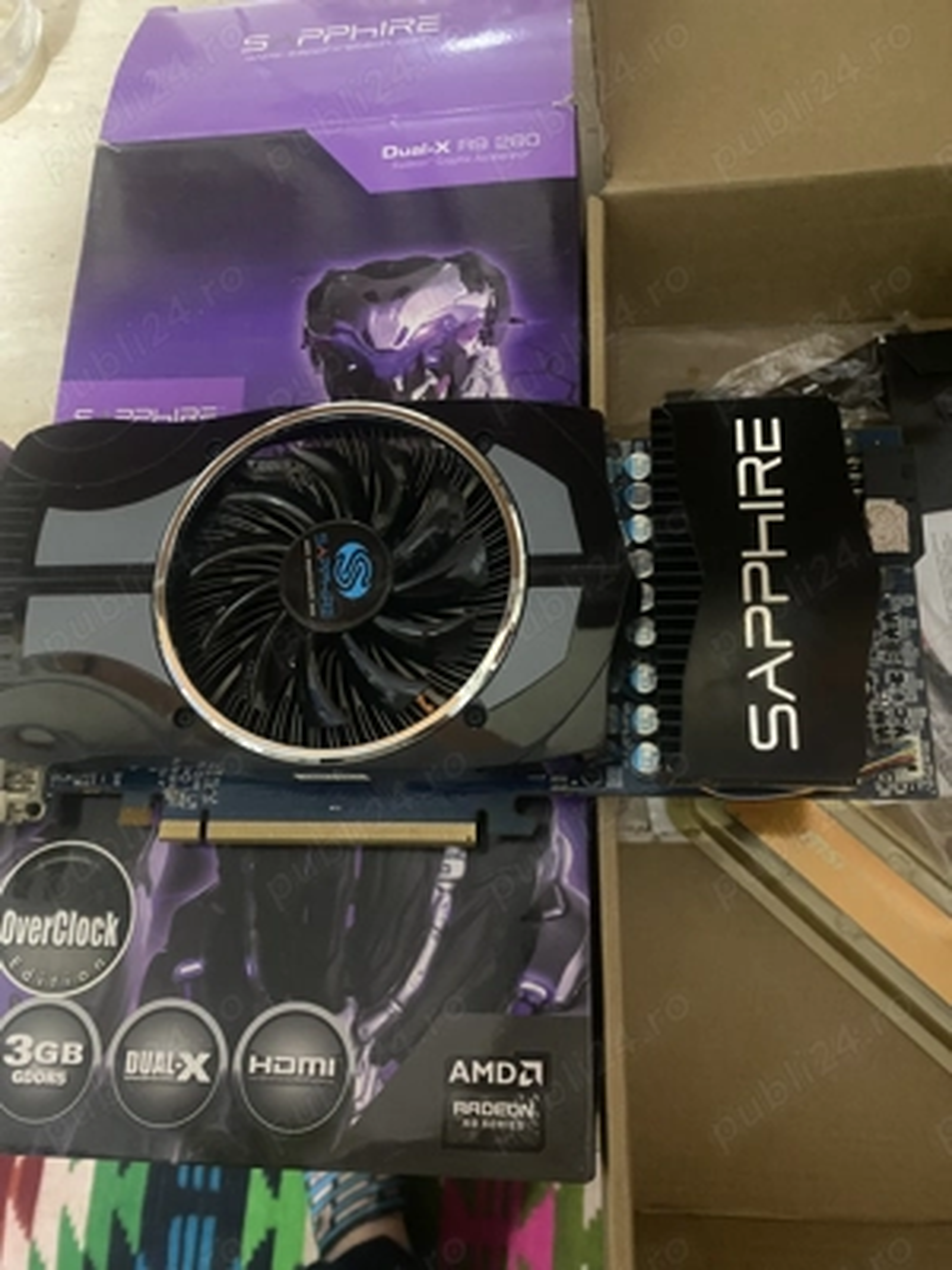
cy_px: 635
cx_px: 476
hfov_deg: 53.1
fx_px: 953
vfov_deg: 67.3
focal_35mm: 26
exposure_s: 1/29
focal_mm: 4.25
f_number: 1.8
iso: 1000
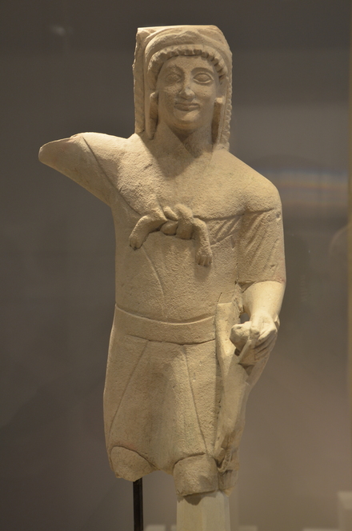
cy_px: 266
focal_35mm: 87
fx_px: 1281
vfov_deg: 23.4
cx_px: 176
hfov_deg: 15.6
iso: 400
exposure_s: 1/25
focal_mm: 58
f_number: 5
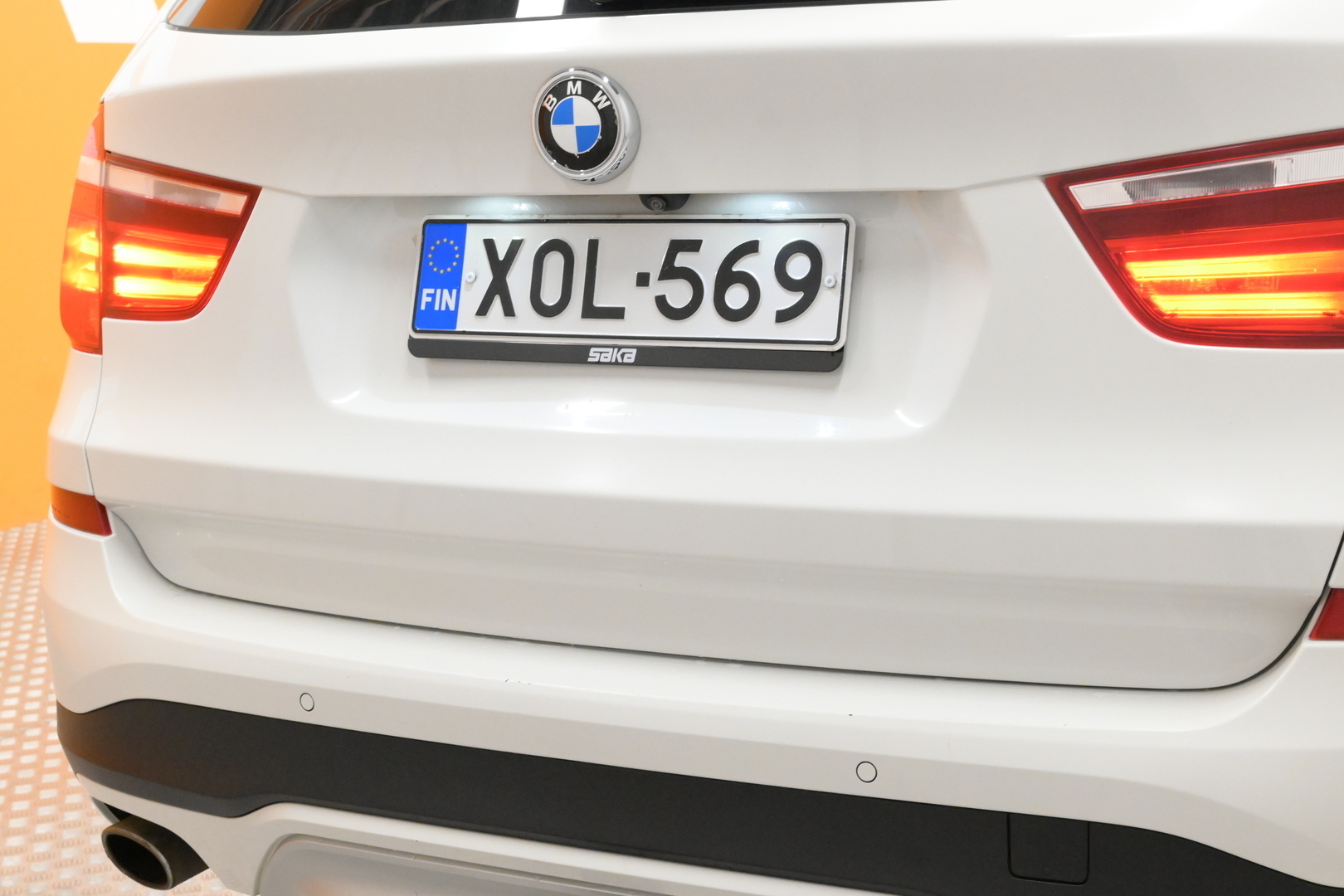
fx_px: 1960
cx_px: 672
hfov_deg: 37.9
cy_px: 448
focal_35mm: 52
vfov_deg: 25.8
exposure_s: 1/160
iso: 6400
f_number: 6.3
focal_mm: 35
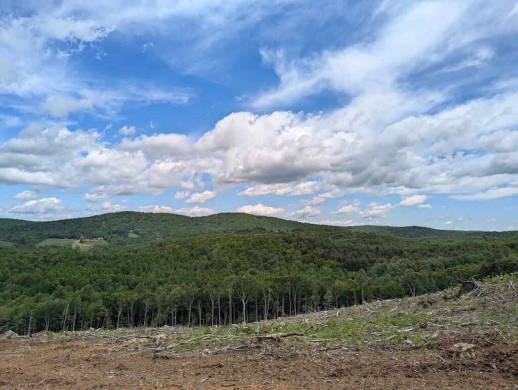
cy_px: 195
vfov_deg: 56.9
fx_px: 360
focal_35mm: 24
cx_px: 259
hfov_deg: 71.5
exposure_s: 1/2632
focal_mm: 6.81
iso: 51
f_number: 1.85
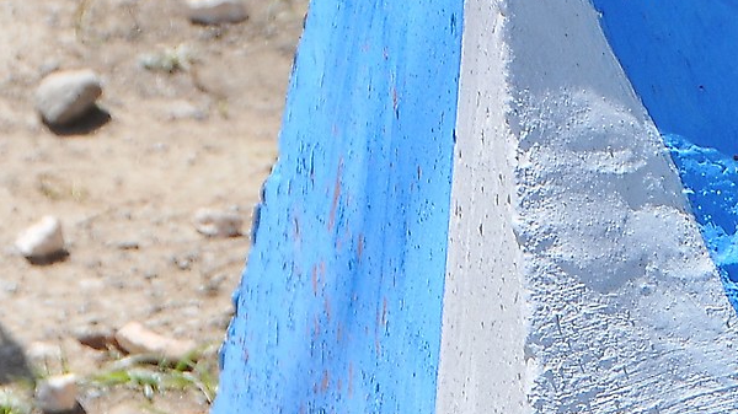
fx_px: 5653
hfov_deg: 7.4
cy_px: 179
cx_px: 819
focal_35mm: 289
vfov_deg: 4.2
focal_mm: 46
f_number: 7.1
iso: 200
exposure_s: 1/200
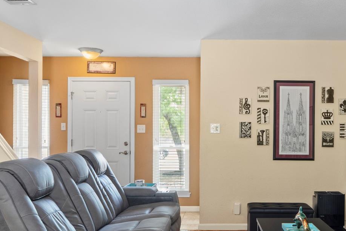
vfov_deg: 34.5
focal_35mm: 39
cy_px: 133
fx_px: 371
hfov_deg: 49.4
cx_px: 223
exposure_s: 5
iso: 250
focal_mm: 11.5
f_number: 11
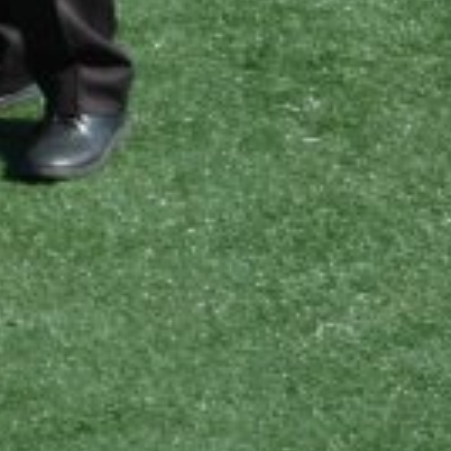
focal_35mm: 2276
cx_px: 116
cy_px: -239
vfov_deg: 0.8
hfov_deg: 0.8
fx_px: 33549
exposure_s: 1/640
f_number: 5.6
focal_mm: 400
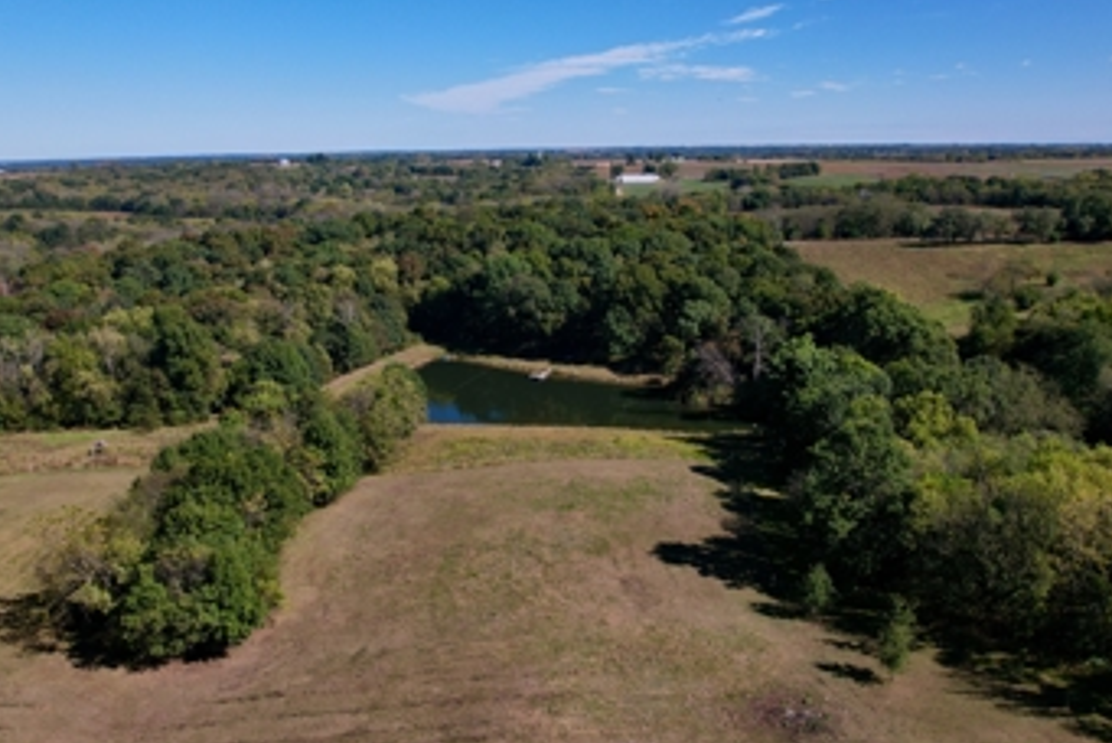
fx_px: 897
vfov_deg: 45.0
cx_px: 554
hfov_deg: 63.6
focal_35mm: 29
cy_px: 355
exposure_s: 1/80
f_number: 2.8
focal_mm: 8.38
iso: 100
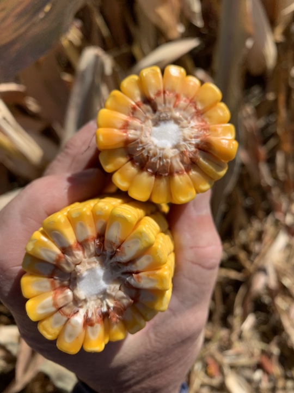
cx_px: 147
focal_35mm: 26
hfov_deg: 53.1
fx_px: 294
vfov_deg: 67.3
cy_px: 196
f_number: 1.8
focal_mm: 4.25
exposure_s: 1/2075
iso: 25
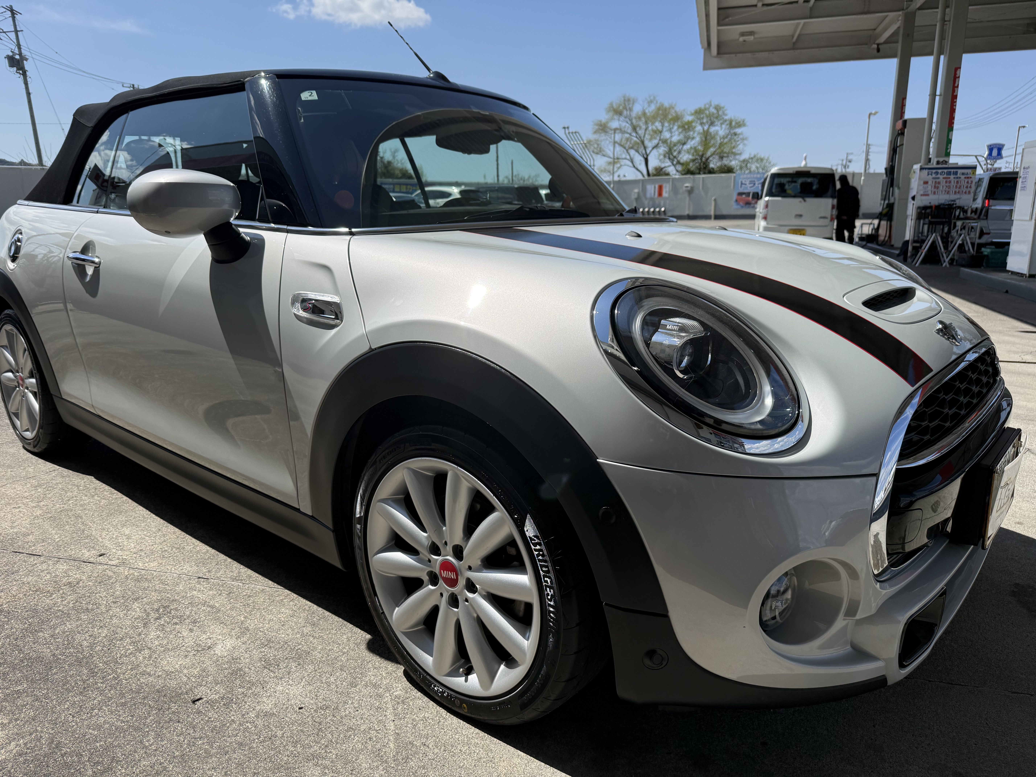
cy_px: 388
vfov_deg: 56.8
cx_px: 518
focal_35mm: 24
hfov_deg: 71.6
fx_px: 718
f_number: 1.78
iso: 100
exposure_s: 1/6711
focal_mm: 6.76
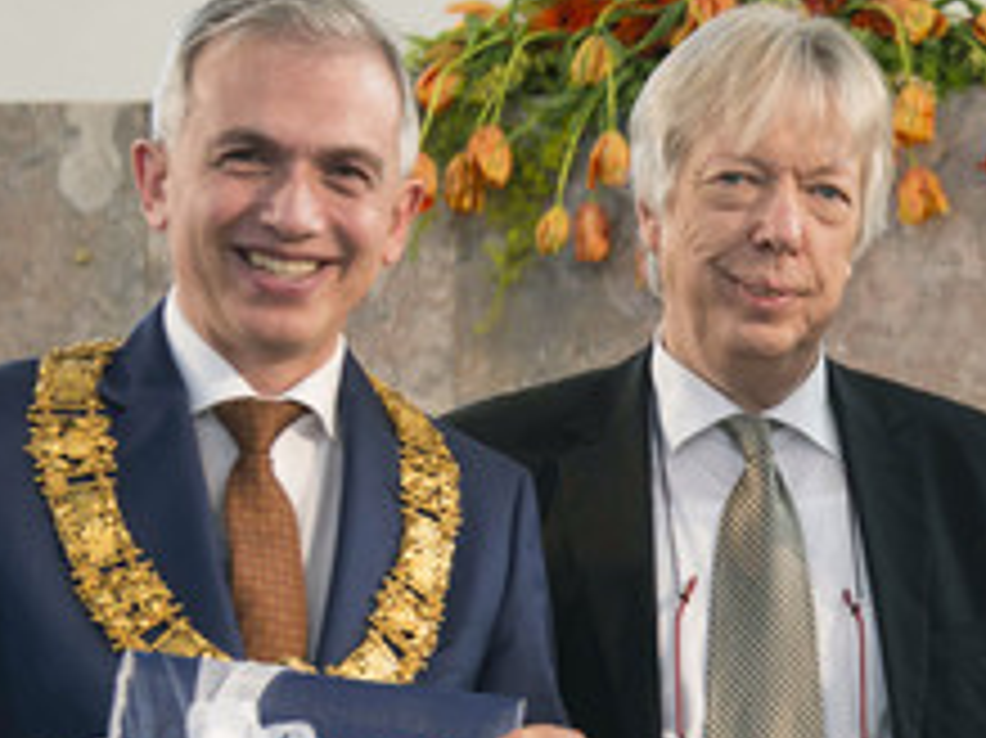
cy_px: 574
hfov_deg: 14.2
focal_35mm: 135
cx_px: 1139
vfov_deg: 10.9
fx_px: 3843
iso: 800
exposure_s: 1/250
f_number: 4
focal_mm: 48
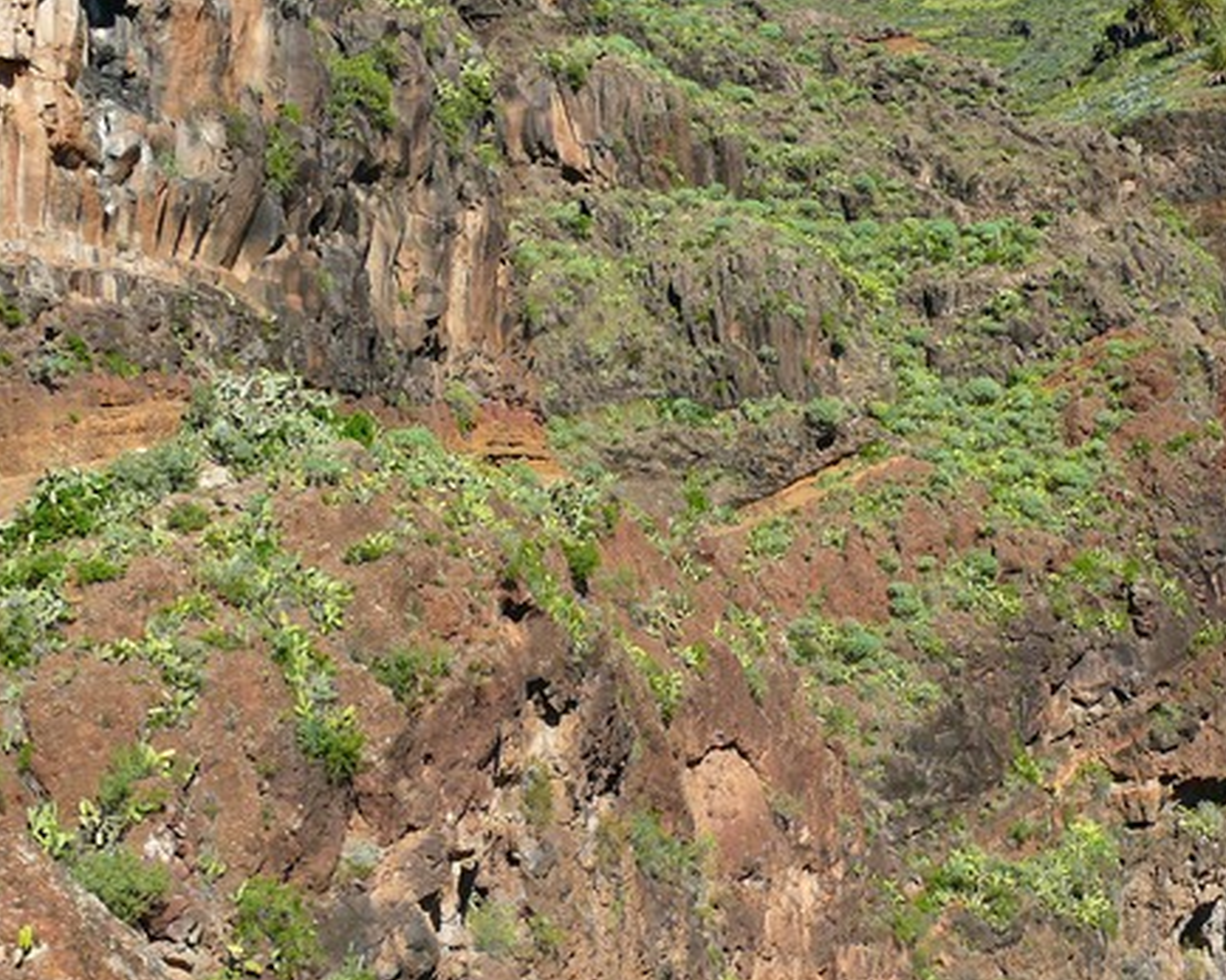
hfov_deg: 31.4
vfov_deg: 25.7
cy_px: 610
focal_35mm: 59
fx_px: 2140
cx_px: 915
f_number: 4
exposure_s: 1/200
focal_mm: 7.4
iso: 100
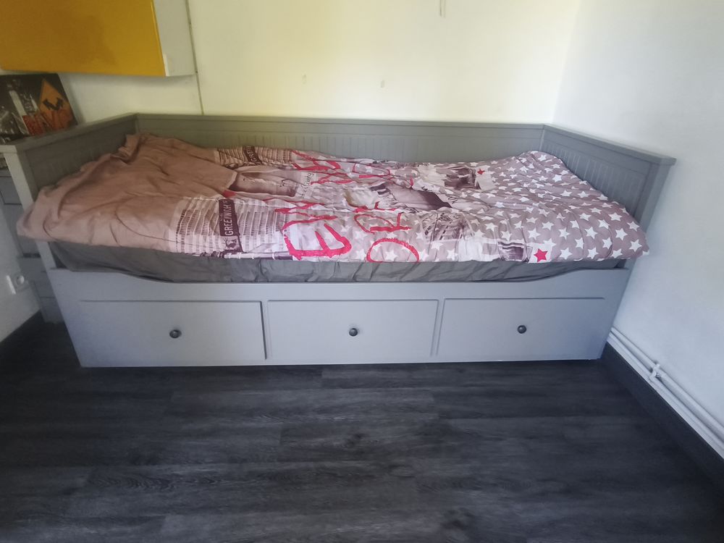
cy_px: 272
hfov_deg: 81.7
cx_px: 362
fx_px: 418
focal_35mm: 20
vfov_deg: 66.0
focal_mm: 1.91
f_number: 2.2
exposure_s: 1/33.3
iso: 640
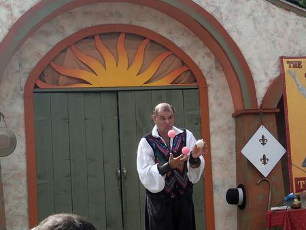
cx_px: 153
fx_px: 752
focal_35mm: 85
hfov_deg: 23.0
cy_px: 115
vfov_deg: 17.4
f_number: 6.3
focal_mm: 15.4
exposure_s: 1/320
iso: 100
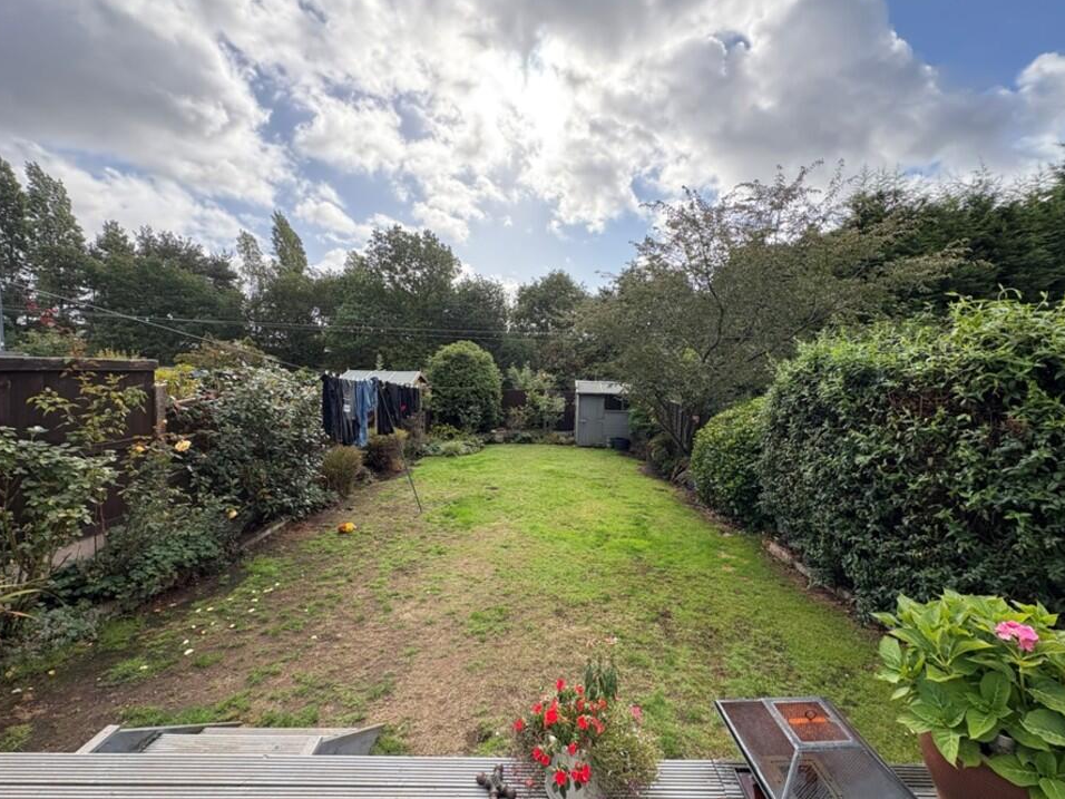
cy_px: 398
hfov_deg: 98.1
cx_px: 557
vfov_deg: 81.7
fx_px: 461
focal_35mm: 15
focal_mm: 2.22
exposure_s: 1/779
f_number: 2.2
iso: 64
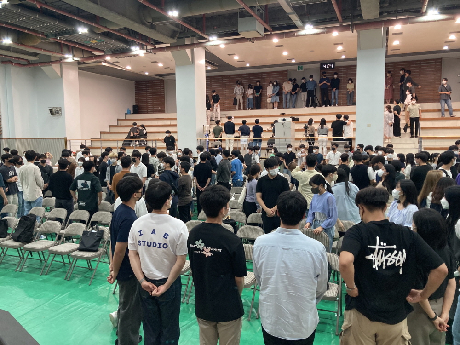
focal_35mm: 28
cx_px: 230
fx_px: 372
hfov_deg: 63.4
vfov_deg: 49.7
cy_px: 172
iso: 160
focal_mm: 3.99
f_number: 1.8
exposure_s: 1/60
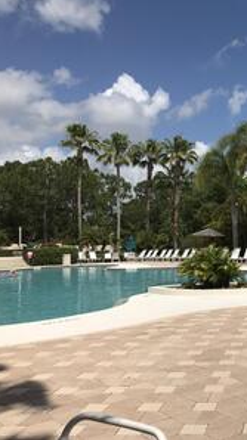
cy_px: 220
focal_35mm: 41
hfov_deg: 26.1
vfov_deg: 49.4
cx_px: 290
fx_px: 479
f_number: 1.8
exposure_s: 1/7407
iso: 25
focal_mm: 3.99
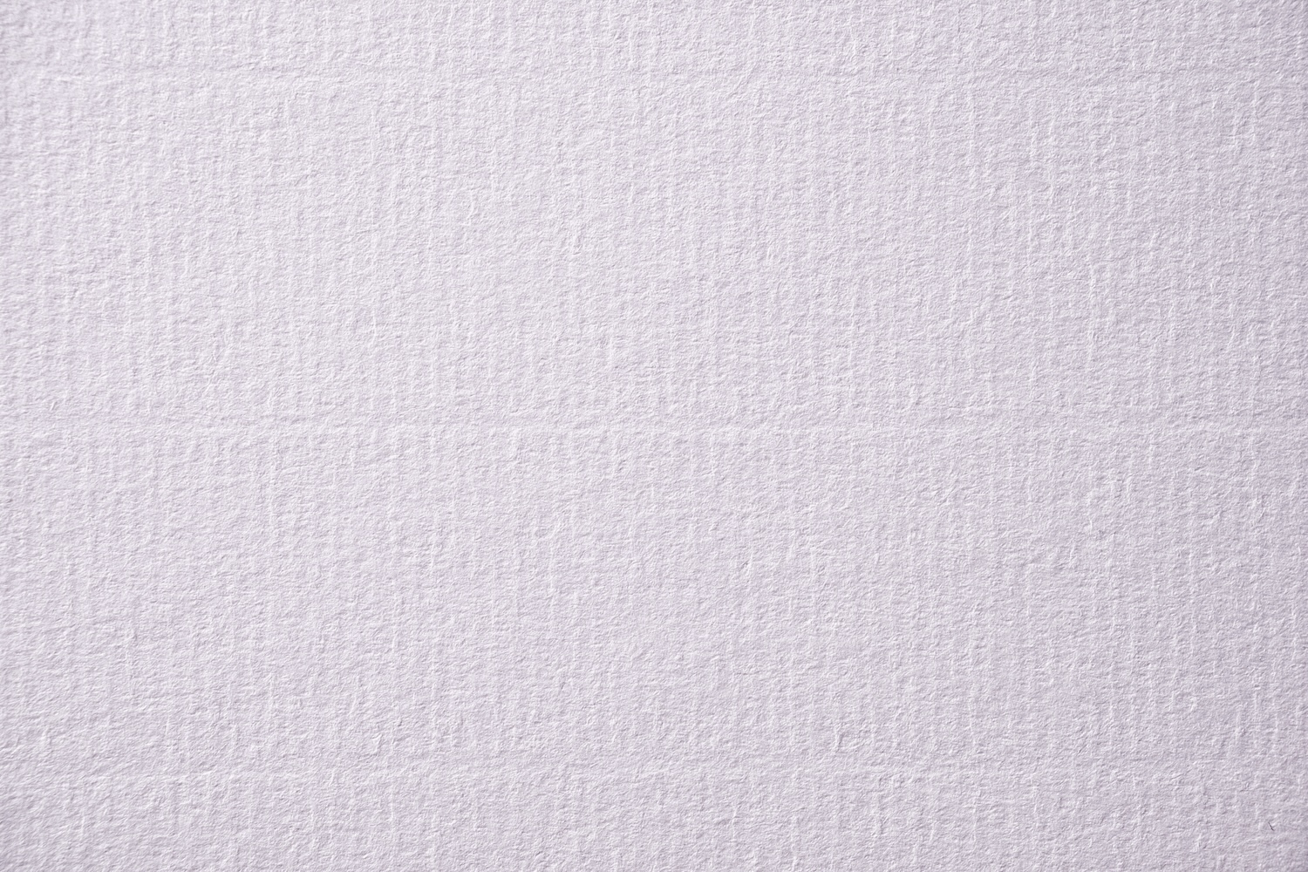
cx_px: 654
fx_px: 2725
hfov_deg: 27.0
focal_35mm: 75
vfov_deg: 18.2
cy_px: 436
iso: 320
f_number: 6.3
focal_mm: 50
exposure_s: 1/30
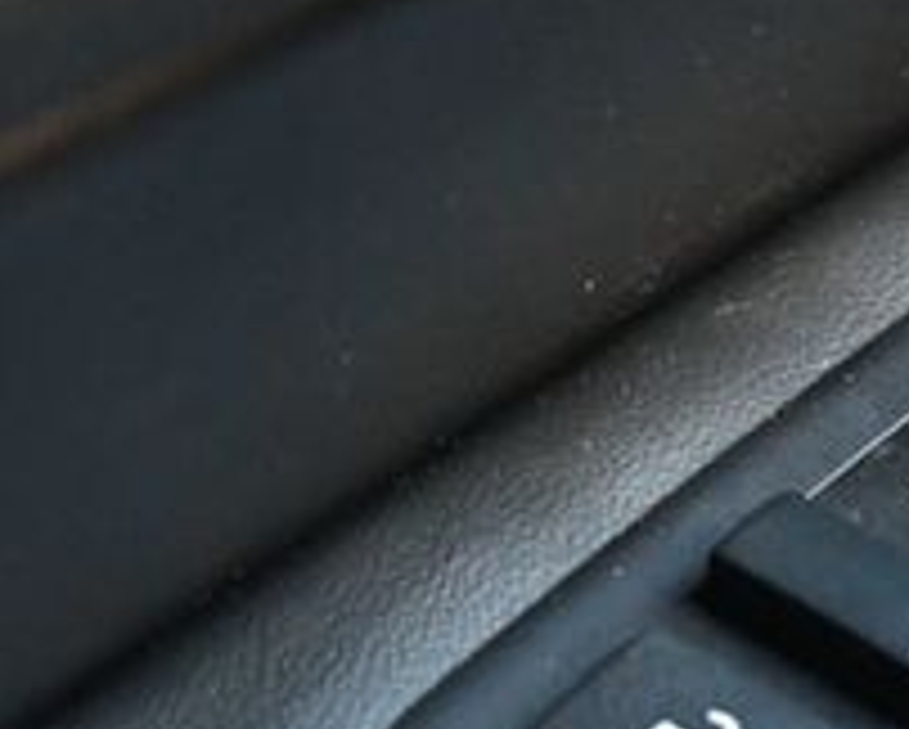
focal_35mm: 223
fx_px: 6005
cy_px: 423
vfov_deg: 6.9
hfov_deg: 8.5
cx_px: 1220
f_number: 5.6
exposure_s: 1/60
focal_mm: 50
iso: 6400
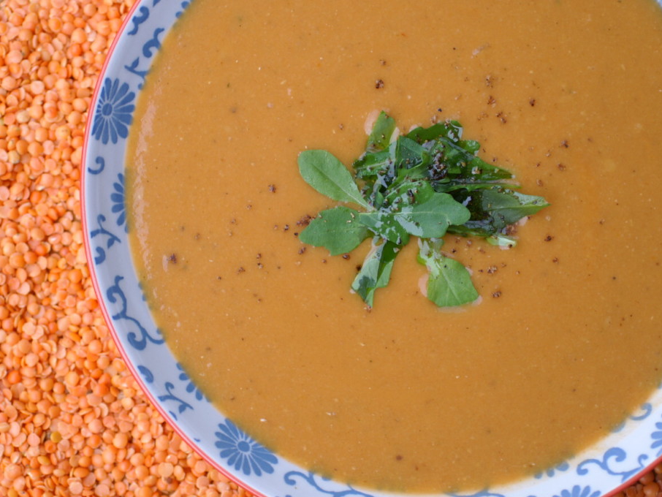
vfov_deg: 15.9
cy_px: 243
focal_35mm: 93
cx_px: 309
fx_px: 1779
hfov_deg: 21.1
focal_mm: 50
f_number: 3.2
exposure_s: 1/100
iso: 200
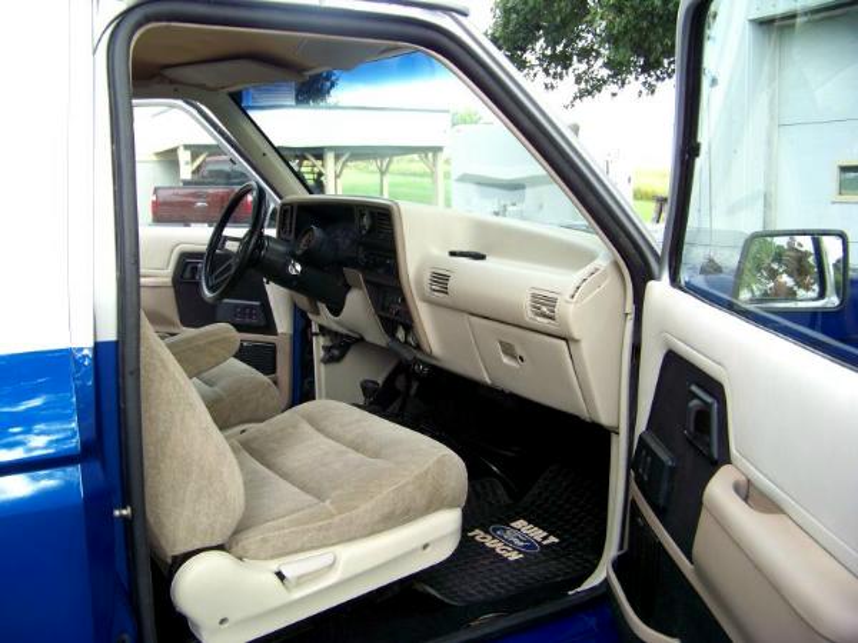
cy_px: 322
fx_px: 892
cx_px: 429
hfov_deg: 51.4
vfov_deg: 39.7
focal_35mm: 36
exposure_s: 1/100
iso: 62
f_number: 2.8
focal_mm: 5.85
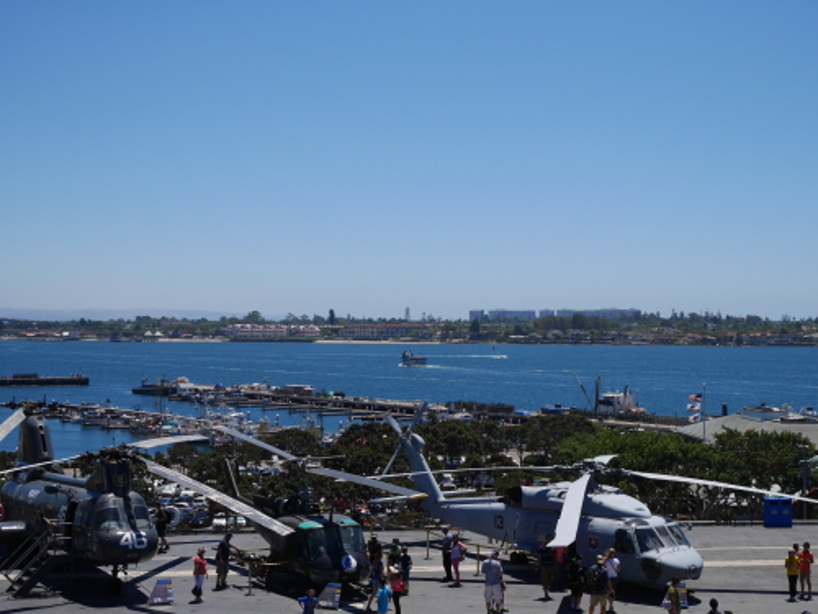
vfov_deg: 22.9
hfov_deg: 30.3
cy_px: 307
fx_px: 1512
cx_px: 409
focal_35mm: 64
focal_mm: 32
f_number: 11
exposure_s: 1/400
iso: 200
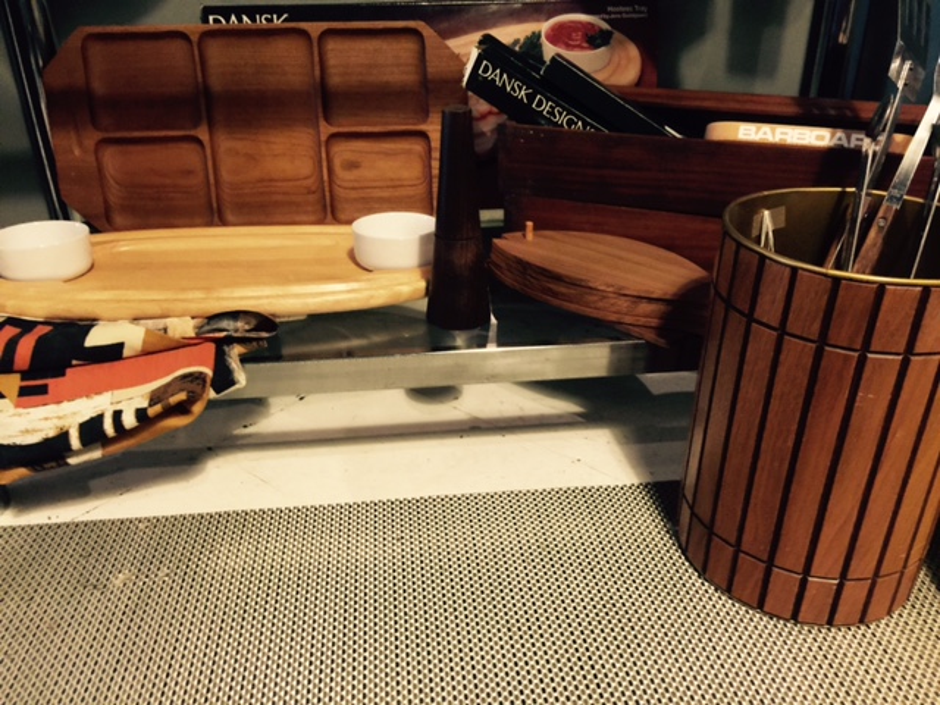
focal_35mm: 29
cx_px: 470
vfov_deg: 48.2
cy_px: 352
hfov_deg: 61.7
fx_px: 787
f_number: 2.2
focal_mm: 4.15
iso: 64
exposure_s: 1/4
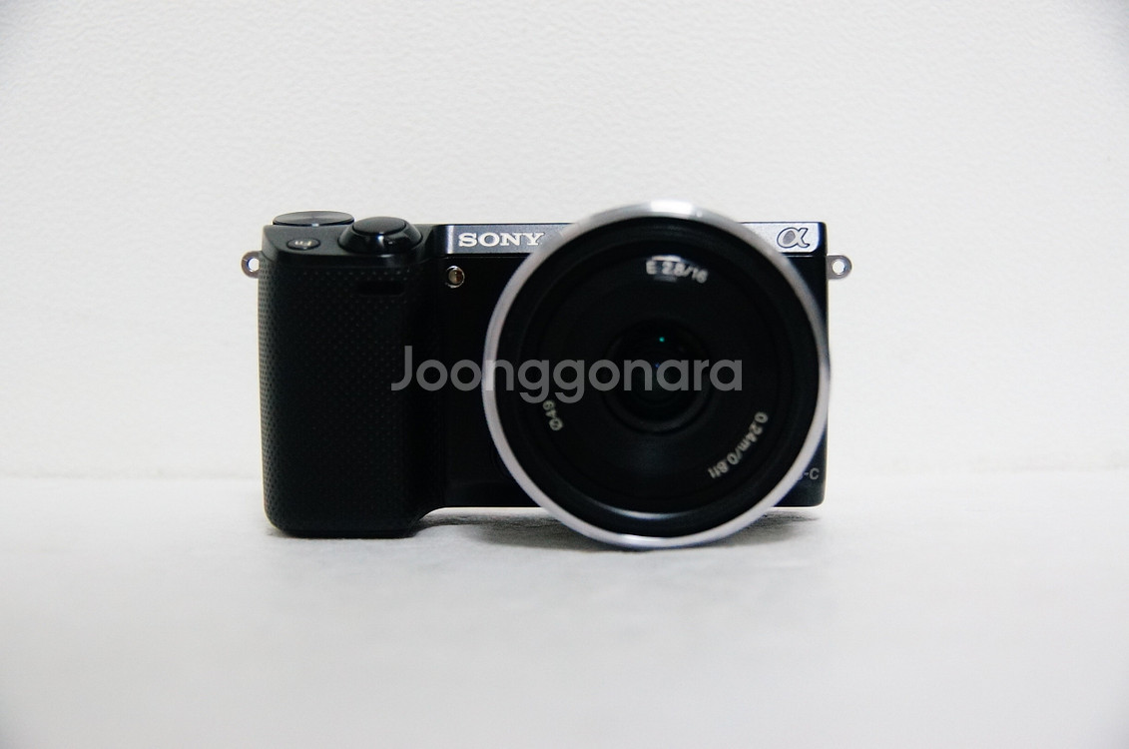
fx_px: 1878
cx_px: 564
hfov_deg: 33.5
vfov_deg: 22.5
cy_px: 374
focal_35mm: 60
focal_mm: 40
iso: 2500
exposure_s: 1/80
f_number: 4.5
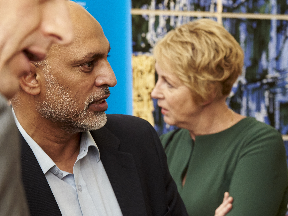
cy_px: 149
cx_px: 237
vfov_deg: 8.8
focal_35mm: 169
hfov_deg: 11.6
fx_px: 1406
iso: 2500
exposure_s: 1/125
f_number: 8
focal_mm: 78
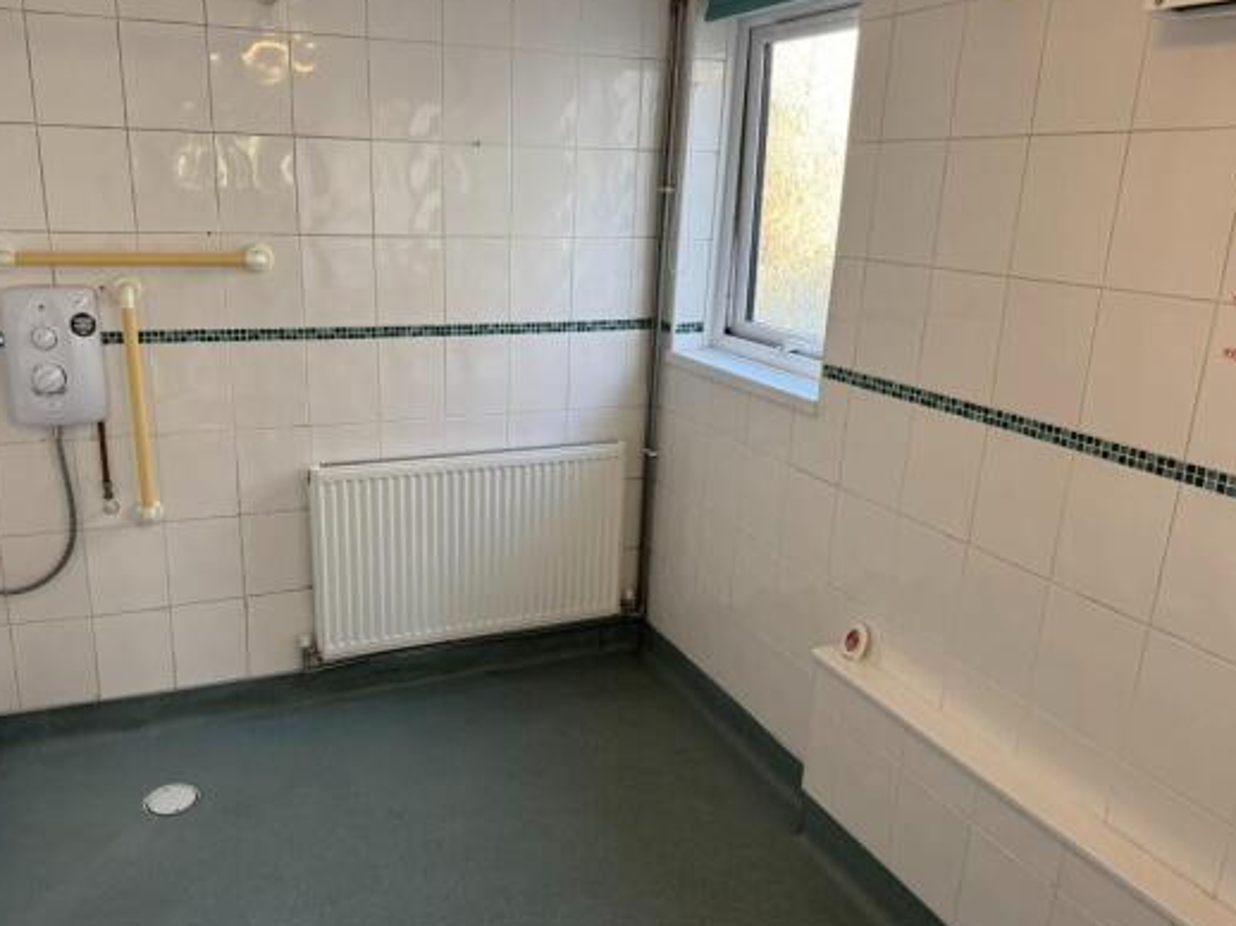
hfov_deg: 65.2
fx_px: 964
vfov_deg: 51.3
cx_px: 550
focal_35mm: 27
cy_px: 467
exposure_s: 1/100
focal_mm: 6.76
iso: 160
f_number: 1.78
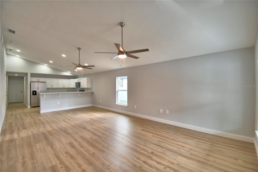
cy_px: 86
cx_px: 129
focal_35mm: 15
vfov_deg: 77.3
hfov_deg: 100.4
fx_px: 107
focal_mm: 10
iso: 320
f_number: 4.5
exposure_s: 1/125
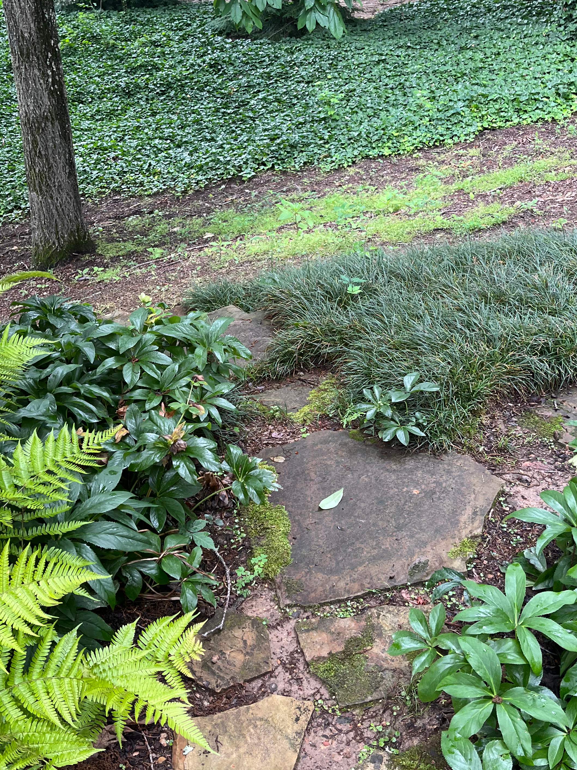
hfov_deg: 38.6
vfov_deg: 50.1
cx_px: 320
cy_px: 353
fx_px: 822
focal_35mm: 37
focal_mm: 5.1
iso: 100
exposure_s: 1/122
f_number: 1.6
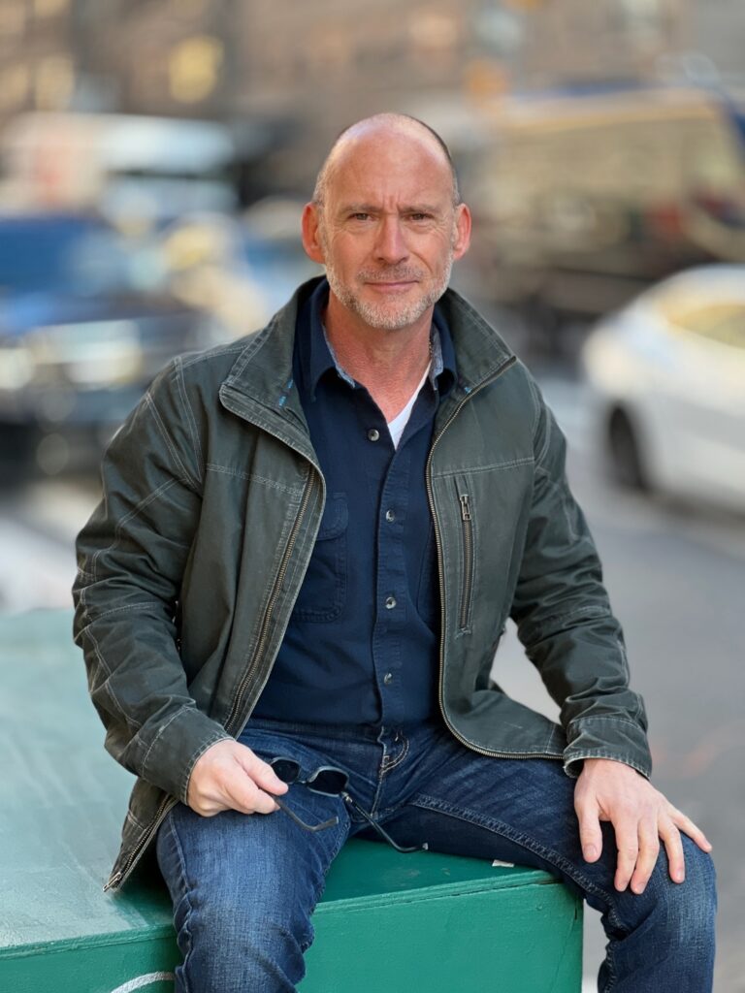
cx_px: 372
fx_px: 2210
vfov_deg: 25.3
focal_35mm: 77
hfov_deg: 19.1
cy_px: 496
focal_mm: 9
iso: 50
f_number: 2.8
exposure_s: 1/121
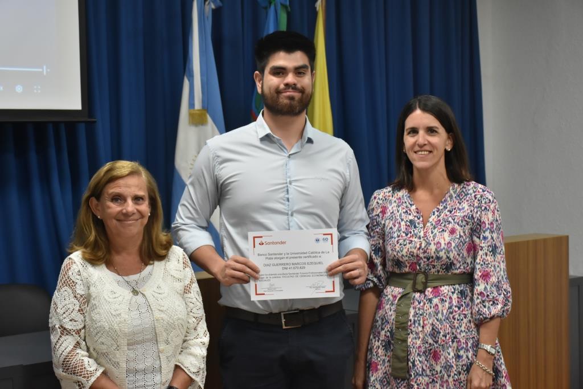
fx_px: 1166
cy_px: 194
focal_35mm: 72
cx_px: 292
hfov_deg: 28.1
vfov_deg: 18.9
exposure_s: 1/125
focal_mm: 48
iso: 1600
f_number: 5.6
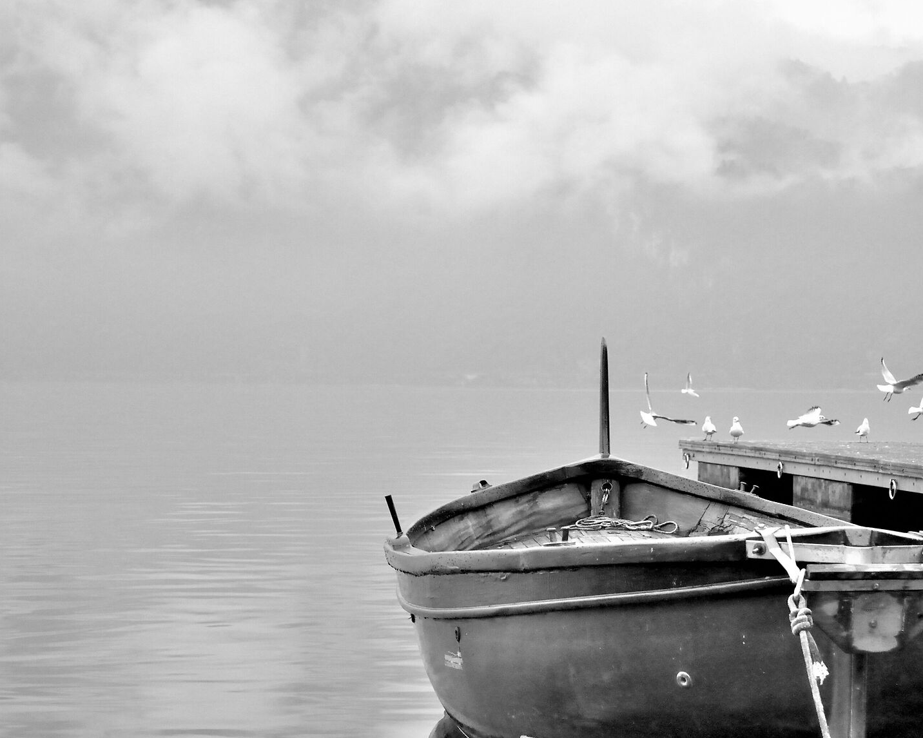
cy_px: 510
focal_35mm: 99
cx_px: 717
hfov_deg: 19.2
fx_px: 2704
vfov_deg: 15.5
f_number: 4.8
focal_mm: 42
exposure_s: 1/800
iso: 1000
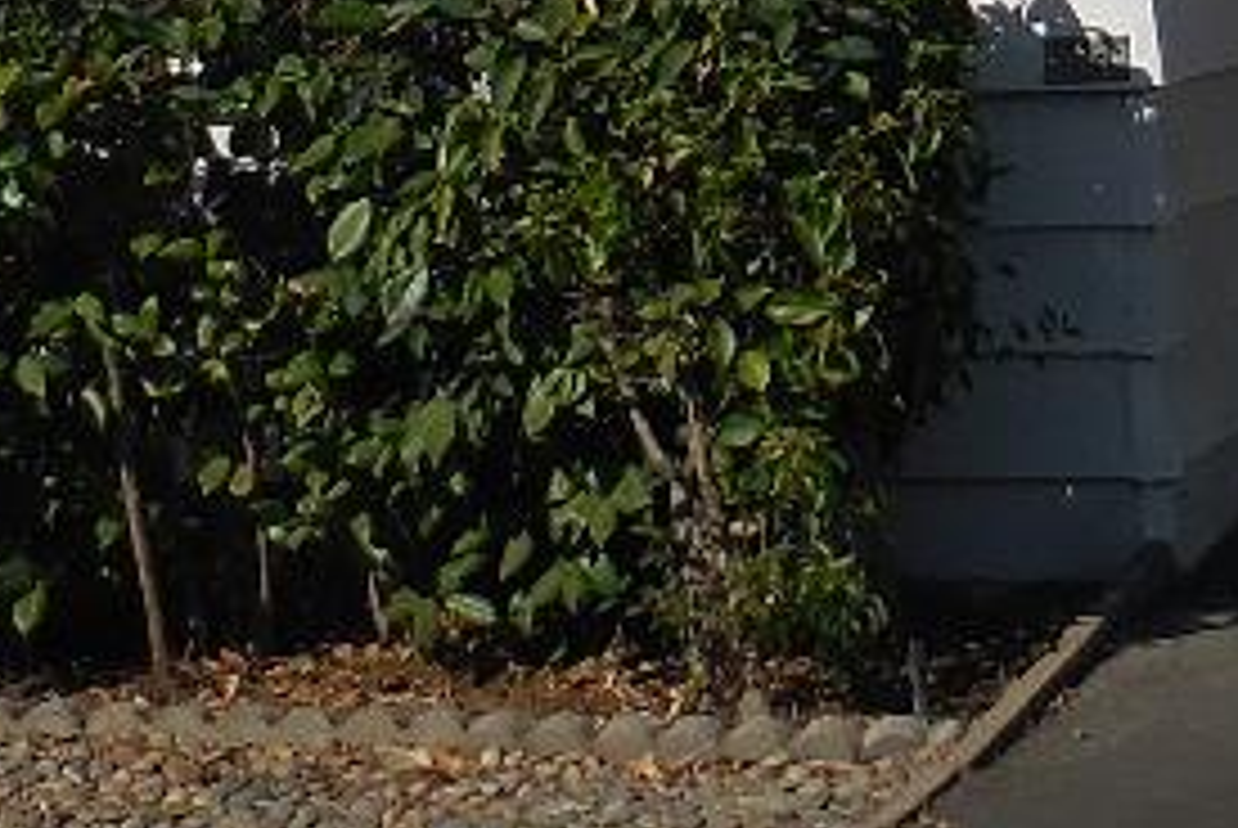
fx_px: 6437
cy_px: -668
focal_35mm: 187
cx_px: 639
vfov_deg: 7.2
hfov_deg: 11.0
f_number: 7.4
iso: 125
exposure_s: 1/800
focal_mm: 5.9
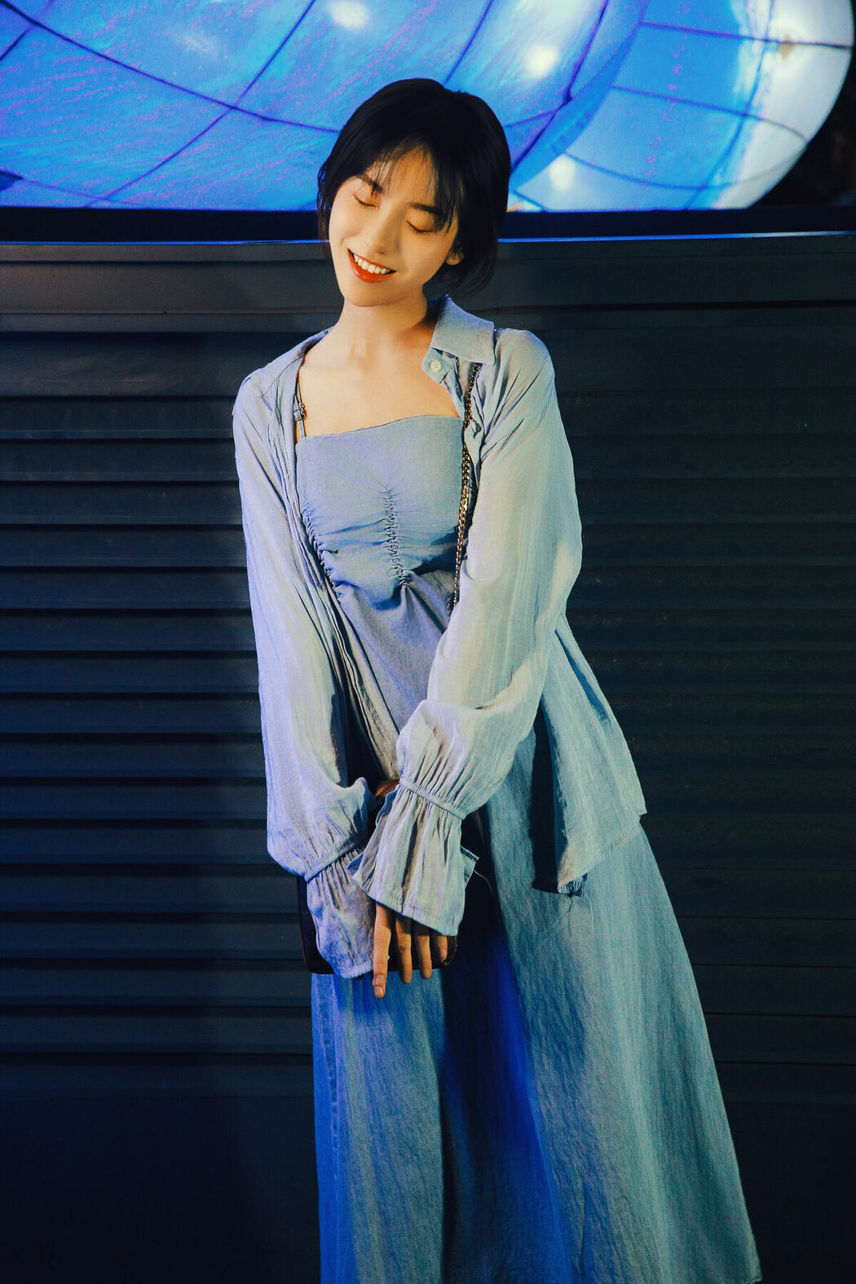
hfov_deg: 14.7
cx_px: 428
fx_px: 3317
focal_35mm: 93
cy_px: 642
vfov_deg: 21.9
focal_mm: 95
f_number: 4
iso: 4000
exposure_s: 1/80
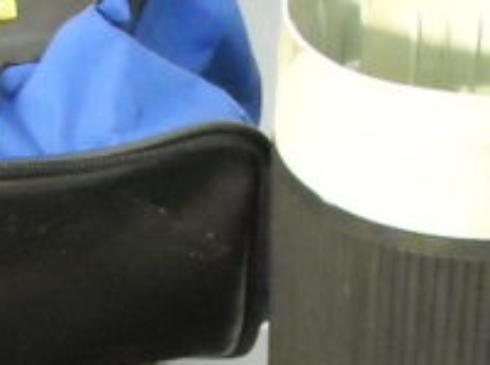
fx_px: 1893
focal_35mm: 134
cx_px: 66
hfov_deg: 14.6
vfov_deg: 10.9
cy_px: 428
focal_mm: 5.7
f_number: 2.8
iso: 672
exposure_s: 1/148
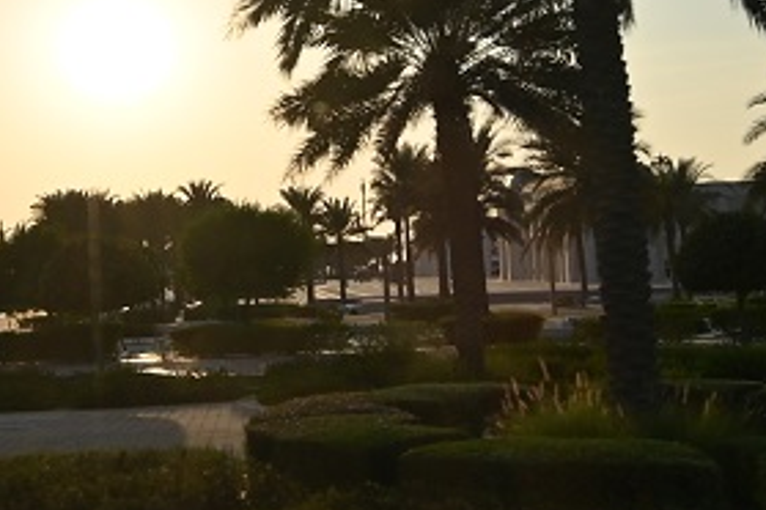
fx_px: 2511
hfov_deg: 17.3
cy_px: 97
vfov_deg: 11.6
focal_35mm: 118
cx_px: 222
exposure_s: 1/250
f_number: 5.6
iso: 110
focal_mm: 22
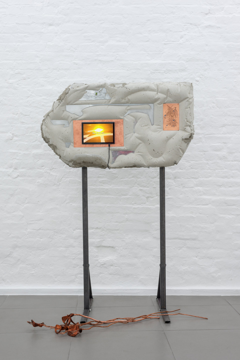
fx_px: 500
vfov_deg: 39.6
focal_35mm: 50
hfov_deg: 27.0
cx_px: 120
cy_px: 180
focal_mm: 50
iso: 100
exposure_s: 1/5
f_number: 9
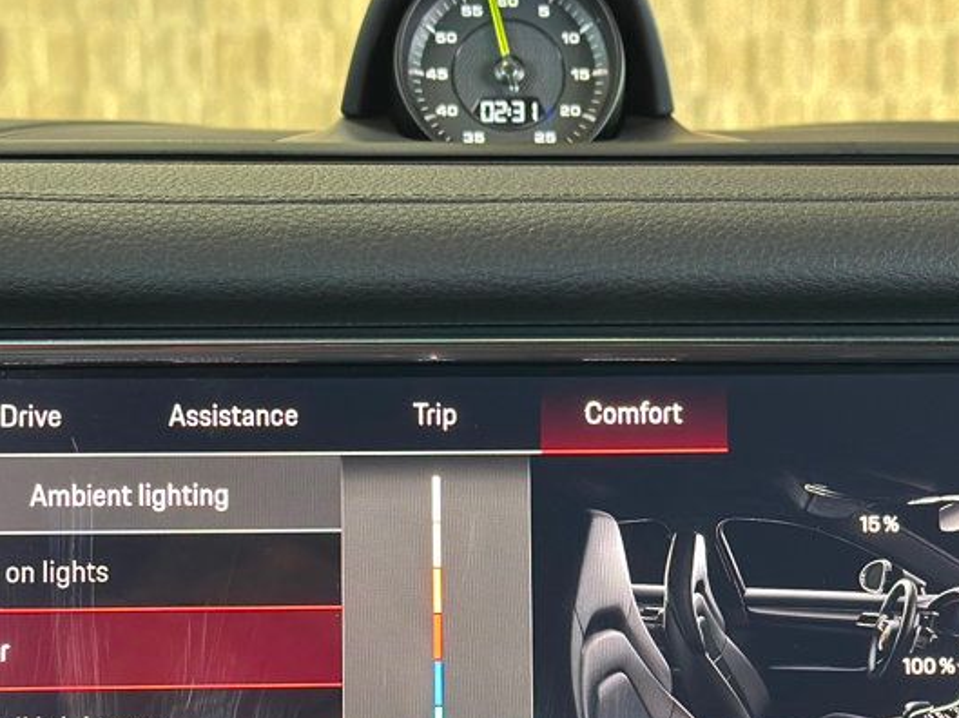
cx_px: 547
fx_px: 2575
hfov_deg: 21.1
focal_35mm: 93
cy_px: 569
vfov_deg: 15.8
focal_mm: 6.86
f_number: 1.78
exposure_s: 1/60
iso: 250
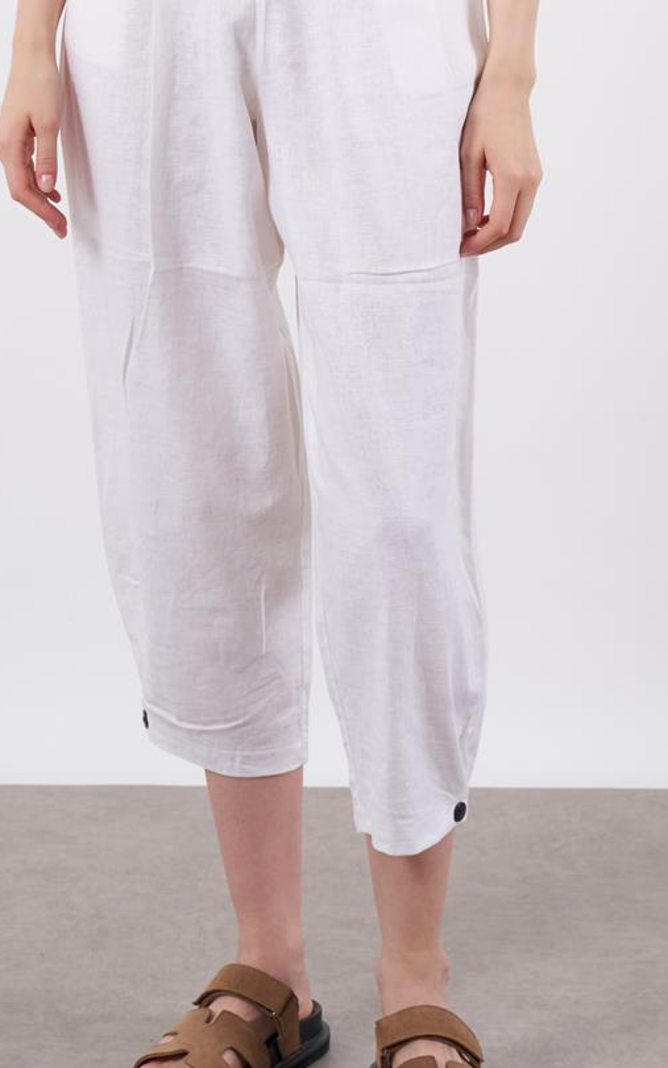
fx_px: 3291
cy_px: 89
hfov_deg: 11.6
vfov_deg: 18.1
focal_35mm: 113
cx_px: 308
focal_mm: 50
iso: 160
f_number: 8
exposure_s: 1/160
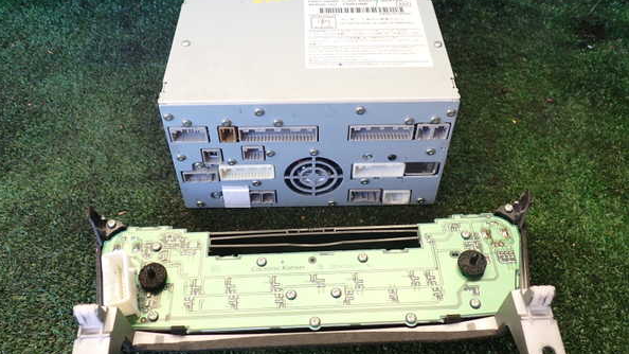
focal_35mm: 33
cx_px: 312
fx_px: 550
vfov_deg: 35.6
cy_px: 165
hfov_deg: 59.5
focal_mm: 5.4
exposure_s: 1/60
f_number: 2.3
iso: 200
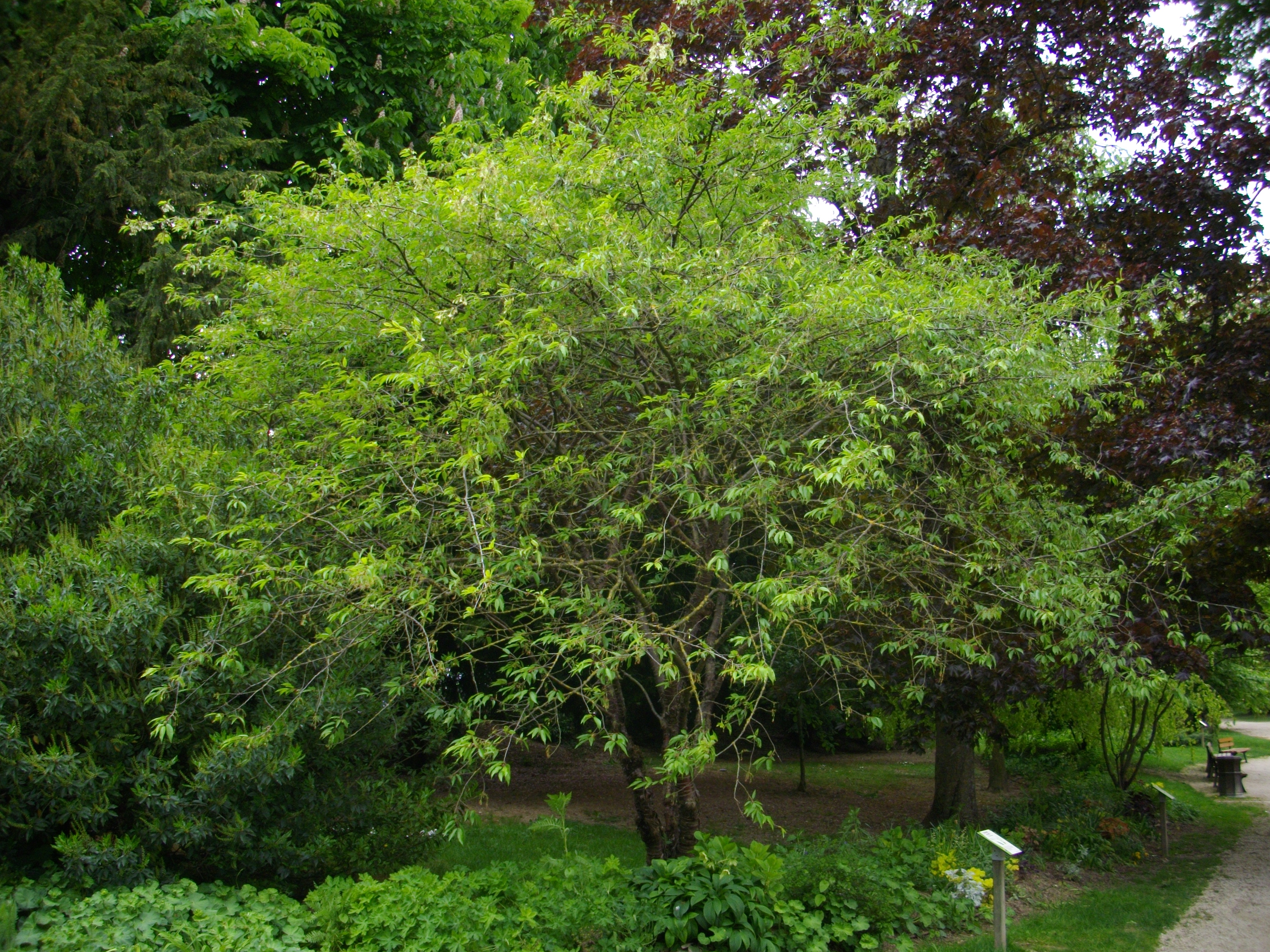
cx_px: 635
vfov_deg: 38.7
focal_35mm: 37
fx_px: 1357
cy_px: 476
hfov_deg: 50.1
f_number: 2.8
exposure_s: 1/200
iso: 100
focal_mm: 6.2
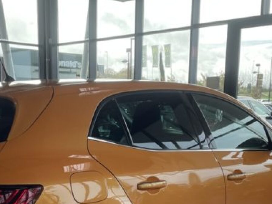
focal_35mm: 58
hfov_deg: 32.9
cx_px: 90
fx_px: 456
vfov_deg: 24.4
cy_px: 187
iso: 32
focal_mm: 4.2
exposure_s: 1/769
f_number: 1.6
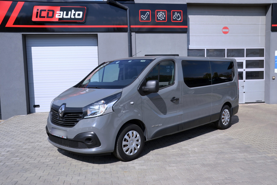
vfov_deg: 36.9
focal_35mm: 36
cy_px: 92
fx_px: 277
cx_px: 138
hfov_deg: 53.1
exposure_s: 1/250
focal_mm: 24
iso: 100
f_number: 8
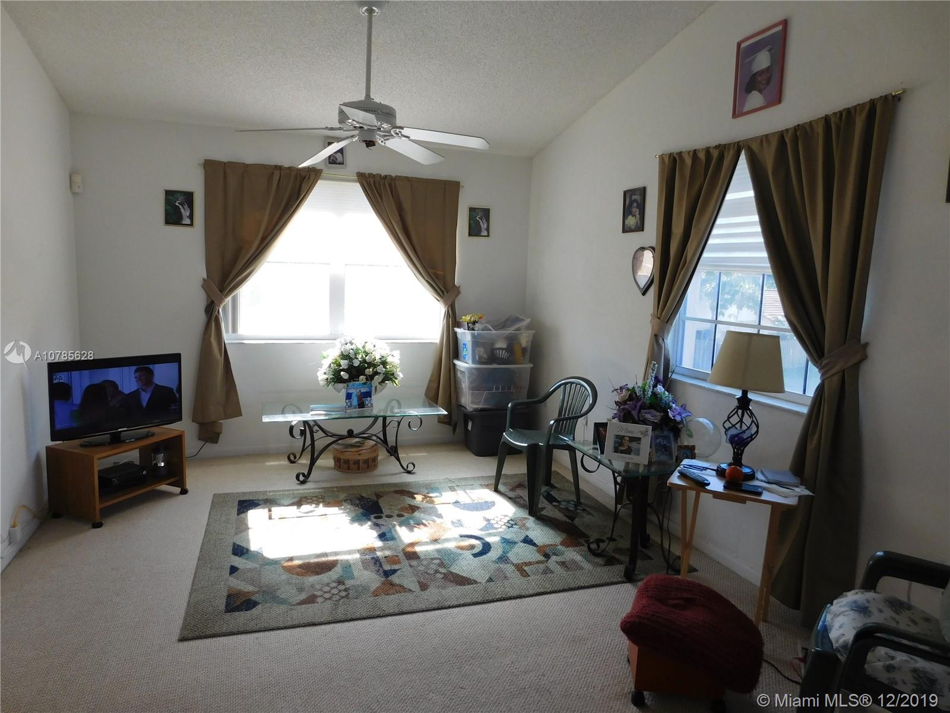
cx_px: 475
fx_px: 631
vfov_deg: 58.9
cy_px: 356
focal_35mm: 23
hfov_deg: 73.9
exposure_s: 1/125
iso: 125
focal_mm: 4
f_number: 3
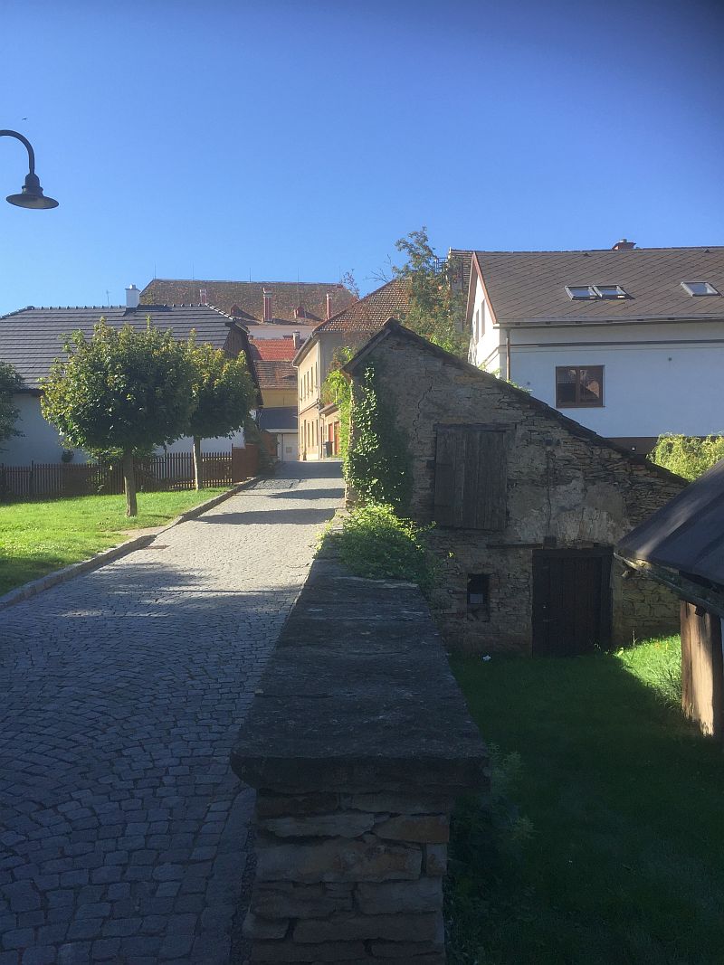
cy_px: 482
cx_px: 362
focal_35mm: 29
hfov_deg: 48.2
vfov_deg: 61.7
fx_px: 809
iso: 32
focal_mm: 4.15
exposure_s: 1/824
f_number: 2.2
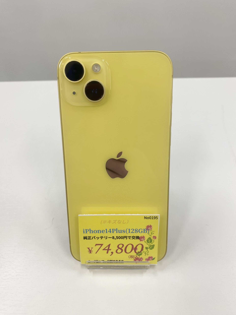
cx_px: 118
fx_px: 236
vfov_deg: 67.3
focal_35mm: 26
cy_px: 158
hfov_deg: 53.1
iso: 40
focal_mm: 4.25
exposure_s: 1/120
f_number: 1.8
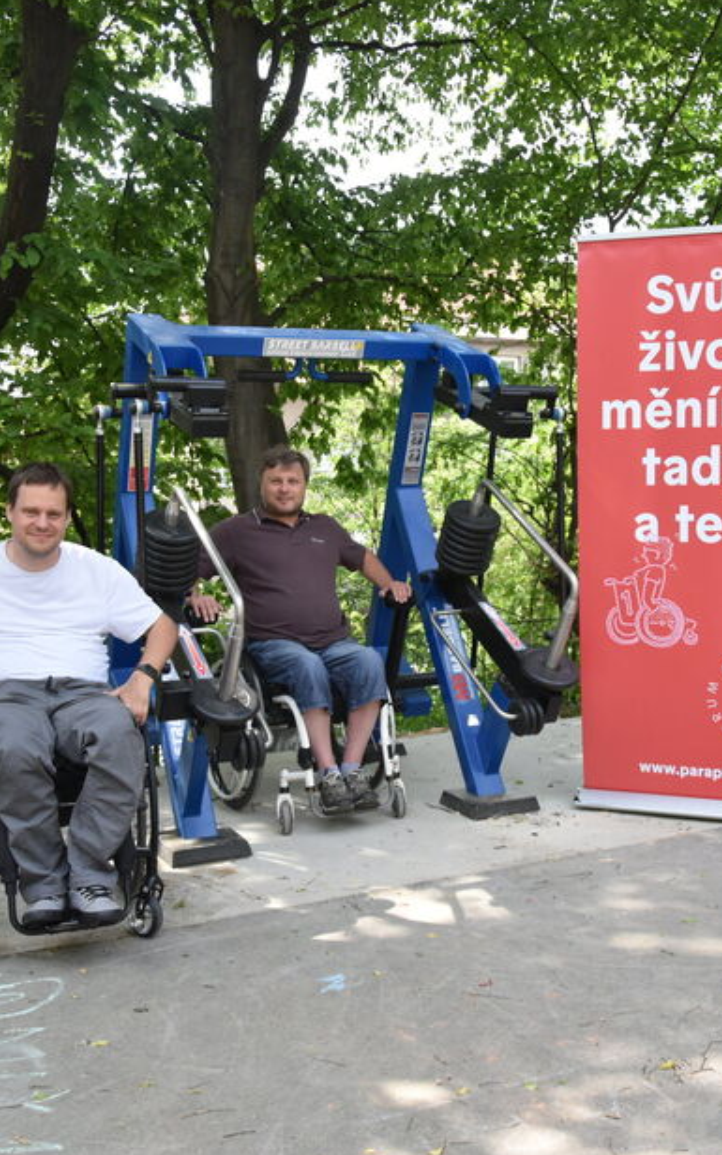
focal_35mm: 42
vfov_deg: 47.2
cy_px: 580
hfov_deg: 30.5
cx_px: 429
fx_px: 1322
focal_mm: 18
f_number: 4
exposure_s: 1/500
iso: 500
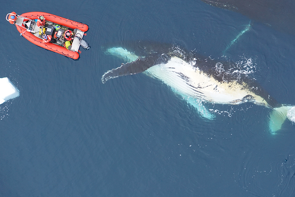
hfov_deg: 19.6
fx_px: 852
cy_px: 81
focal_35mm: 104
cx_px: 158
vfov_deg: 13.2
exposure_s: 1/1250
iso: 400
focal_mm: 50
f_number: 2.2
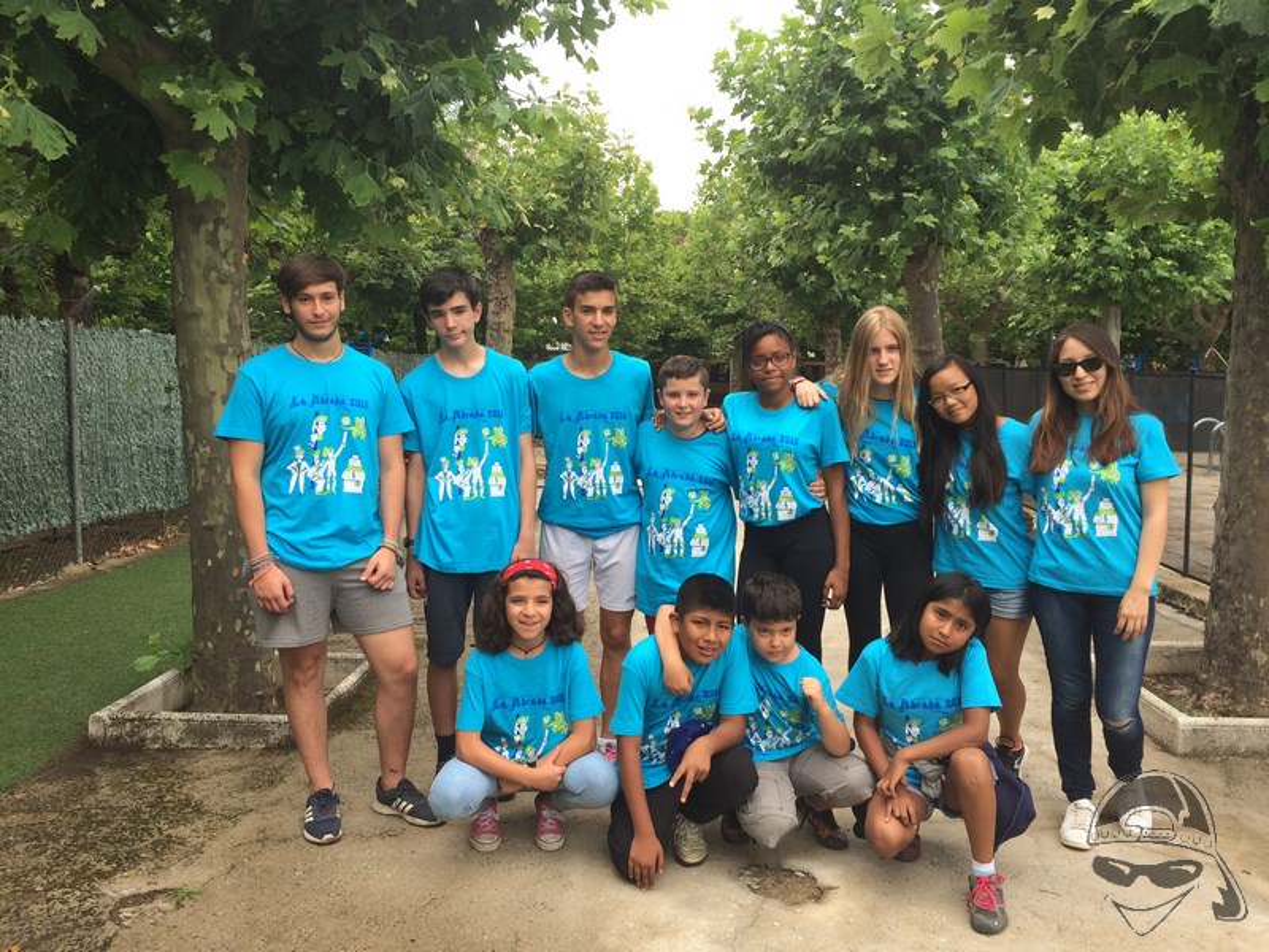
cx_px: 634
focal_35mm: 29
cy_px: 476
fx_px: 1063
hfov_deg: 61.7
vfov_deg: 48.2
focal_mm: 4.15
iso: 32
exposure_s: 1/519
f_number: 2.2
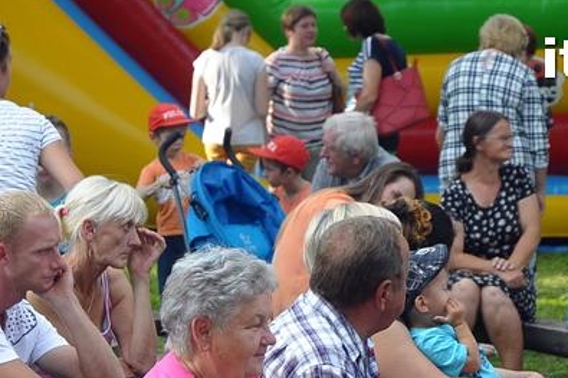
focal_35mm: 226
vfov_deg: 6.1
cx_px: 324
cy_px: 397
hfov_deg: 9.1
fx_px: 3564
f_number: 5.6
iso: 640
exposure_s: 1/500
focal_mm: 70
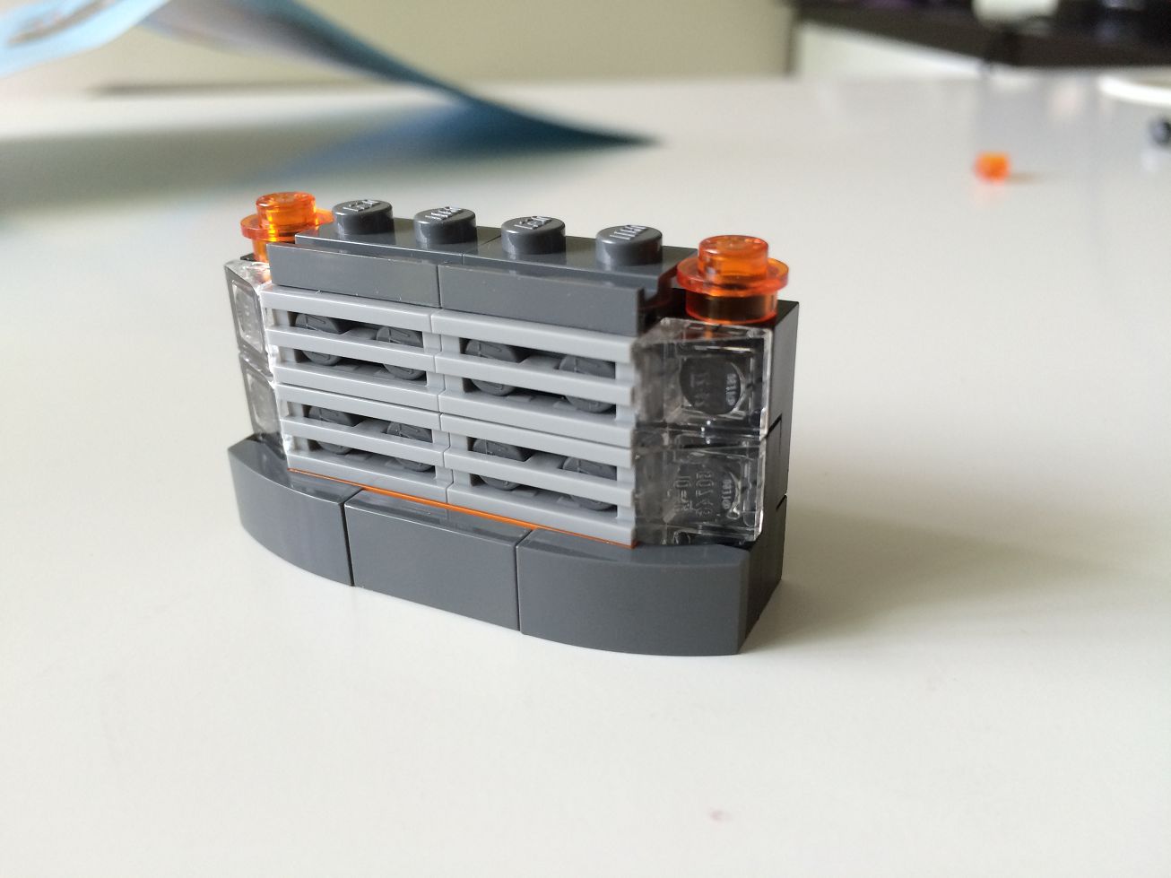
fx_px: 981
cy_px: 439
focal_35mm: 29
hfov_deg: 61.7
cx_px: 586
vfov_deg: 48.2
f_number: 2.2
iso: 80
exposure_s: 1/30
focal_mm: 4.15
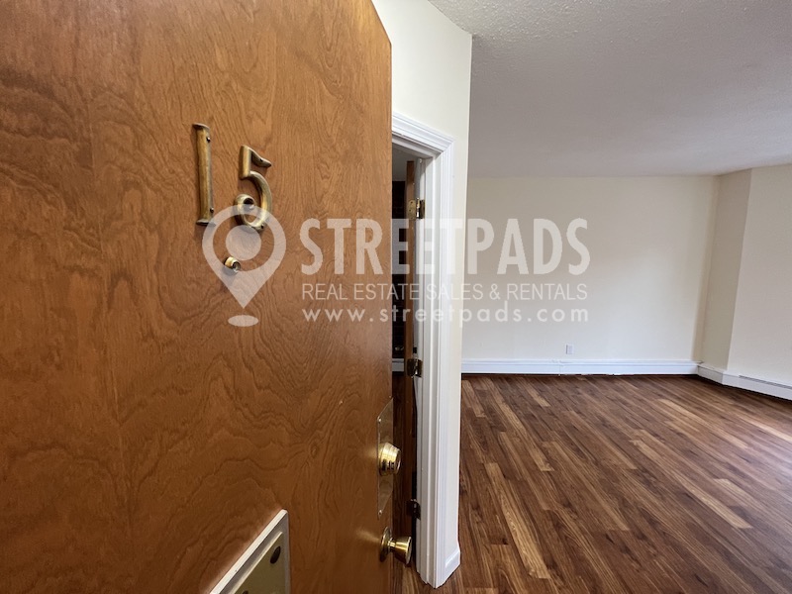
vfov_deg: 89.9
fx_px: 297
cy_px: 297
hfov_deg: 106.2
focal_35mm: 13
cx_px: 396
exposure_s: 1/60
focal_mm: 1.57
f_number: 1.8
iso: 160
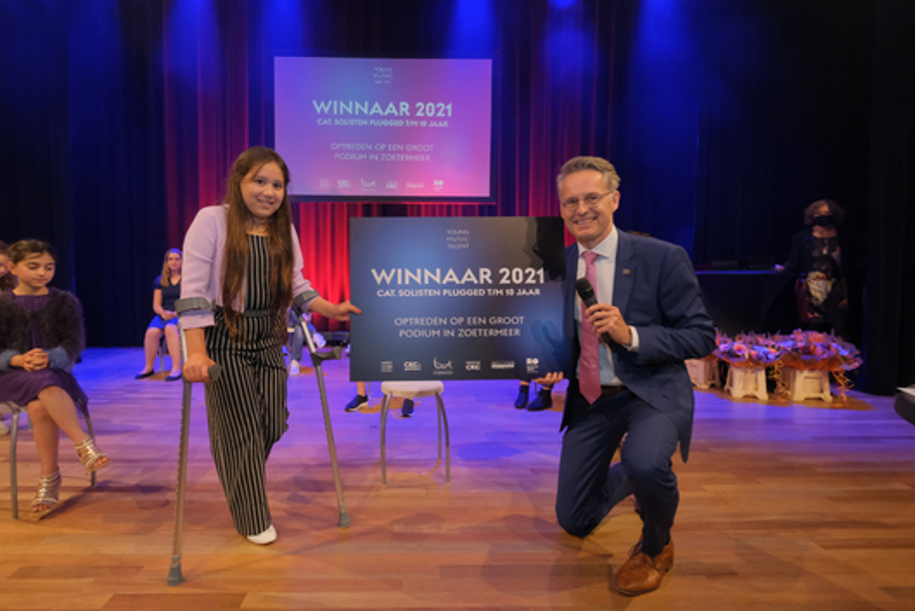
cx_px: 413
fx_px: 432
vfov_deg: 70.5
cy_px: 308
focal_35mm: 17
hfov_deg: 93.0
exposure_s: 1/60
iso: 3200
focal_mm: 10
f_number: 4.5
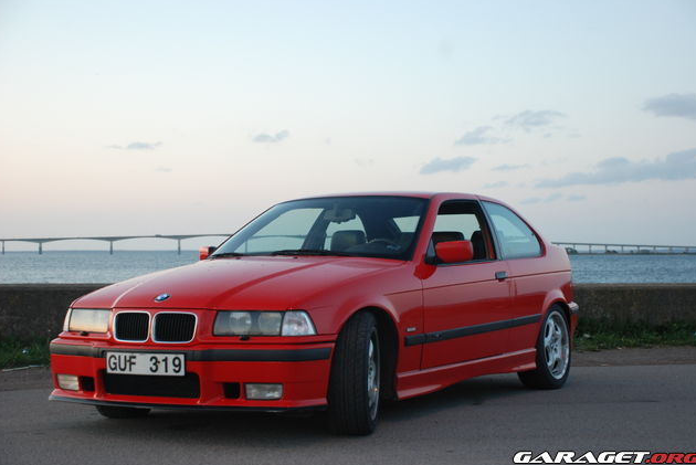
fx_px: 1180
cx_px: 349
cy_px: 232
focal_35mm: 61
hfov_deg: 32.9
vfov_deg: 22.3
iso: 400
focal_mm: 40
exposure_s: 1/40
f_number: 4.5
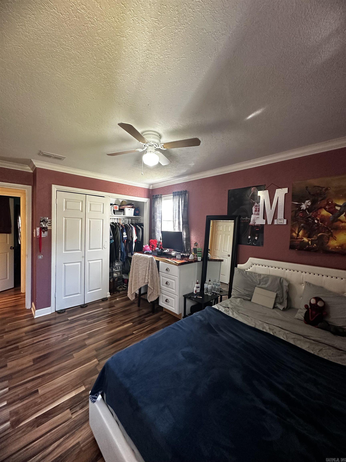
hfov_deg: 85.7
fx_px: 187
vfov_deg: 102.1
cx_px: 173
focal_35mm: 14
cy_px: 231
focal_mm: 2.22
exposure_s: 1/60
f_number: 2.2
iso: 320
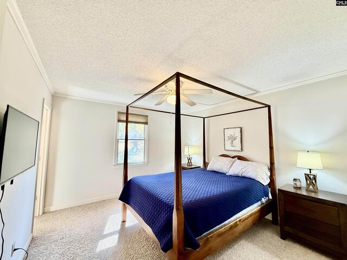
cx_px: 174
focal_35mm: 14
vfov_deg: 85.7
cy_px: 130
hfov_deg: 102.1
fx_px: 140
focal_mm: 2.22
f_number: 2.2
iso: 400
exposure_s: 1/60
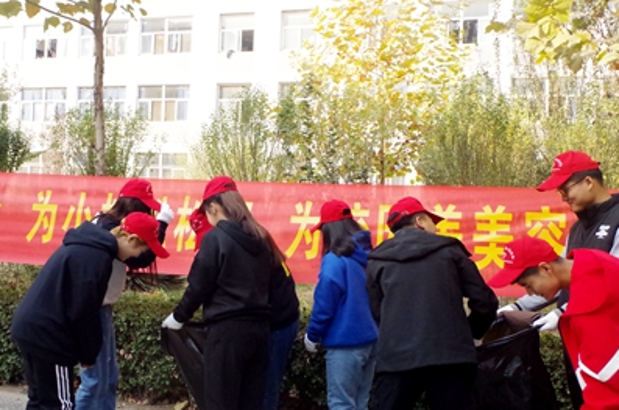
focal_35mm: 40
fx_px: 686
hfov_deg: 48.1
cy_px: 199
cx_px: 229
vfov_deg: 33.3
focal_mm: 20
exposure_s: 1/500
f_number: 9
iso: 3200
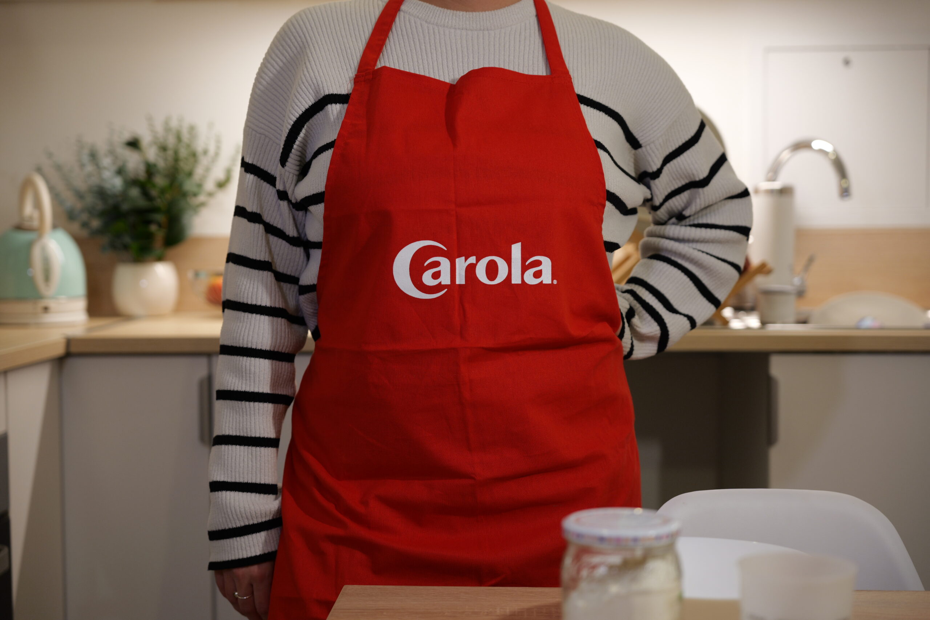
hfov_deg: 36.2
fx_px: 1421
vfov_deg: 24.6
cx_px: 465
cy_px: 310
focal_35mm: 55
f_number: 2.8
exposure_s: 1/60
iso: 500
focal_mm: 55
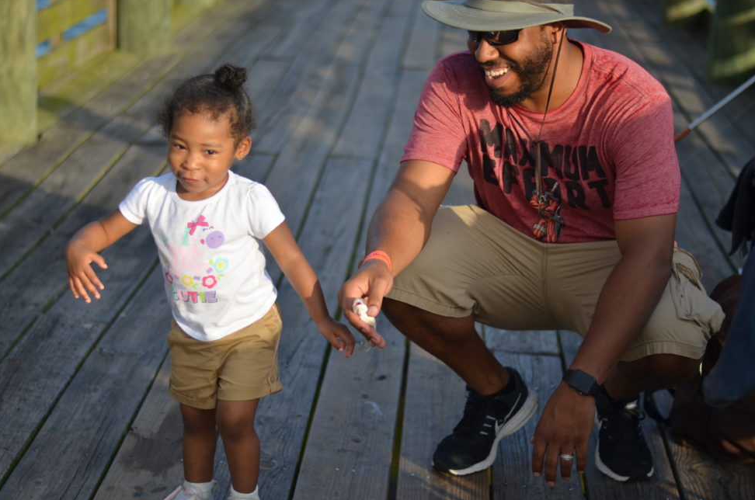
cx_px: 358
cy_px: 255
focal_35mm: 79
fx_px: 1654
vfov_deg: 17.2
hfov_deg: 25.7
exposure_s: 1/4000
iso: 160
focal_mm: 50
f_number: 1.8
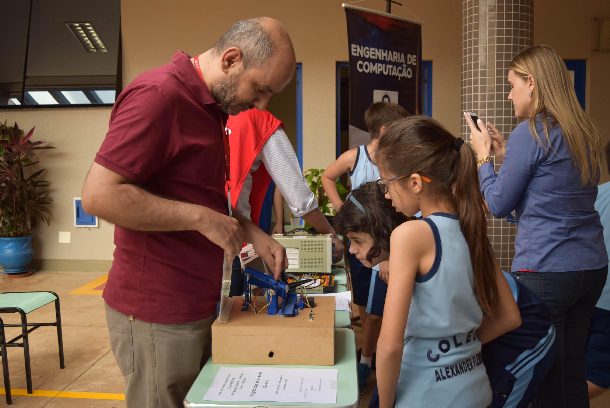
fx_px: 636
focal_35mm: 38
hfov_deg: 51.2
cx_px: 305
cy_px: 204
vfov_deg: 35.6
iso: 200
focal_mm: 25
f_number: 4
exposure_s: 1/200
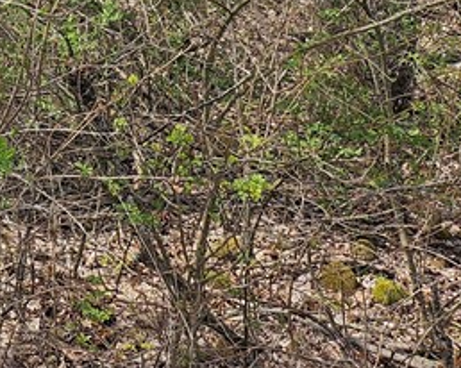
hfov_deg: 16.6
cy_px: -220
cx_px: -404
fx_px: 1268
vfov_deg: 15.0
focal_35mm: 93
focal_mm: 5
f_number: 1.8
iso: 50
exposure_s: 1/1559
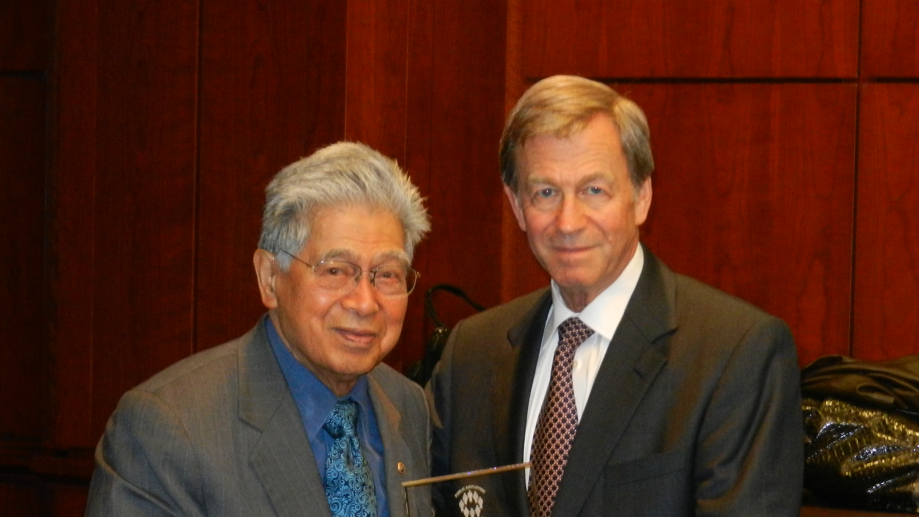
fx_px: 2778
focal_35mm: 114
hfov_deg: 18.8
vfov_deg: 10.6
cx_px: 509
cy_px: 367
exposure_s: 1/30
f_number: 4.9
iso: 800
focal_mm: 16.3
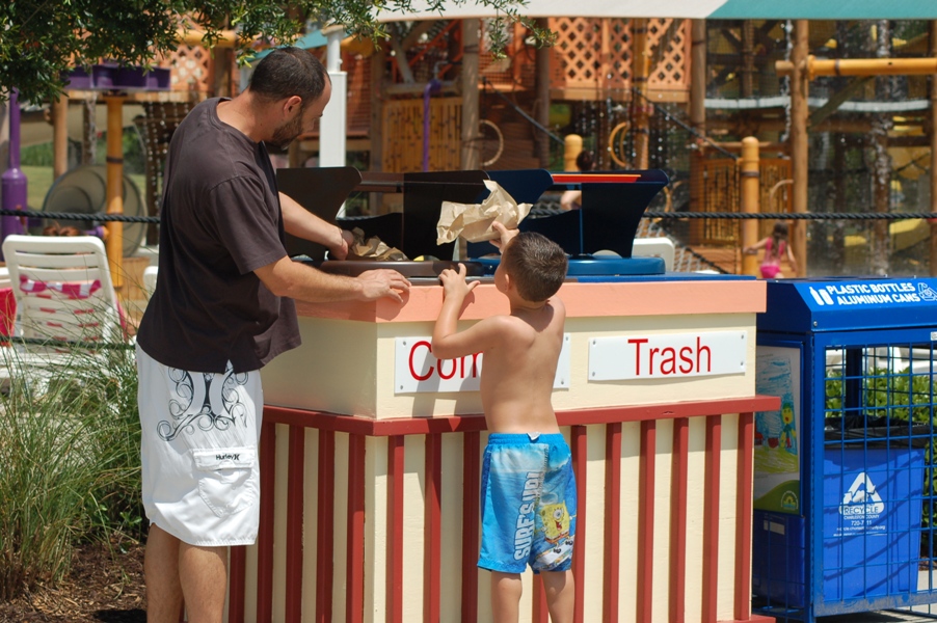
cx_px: 468
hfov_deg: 17.5
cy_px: 312
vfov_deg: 11.7
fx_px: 3043
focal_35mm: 117
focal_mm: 78
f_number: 7.1
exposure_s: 1/800
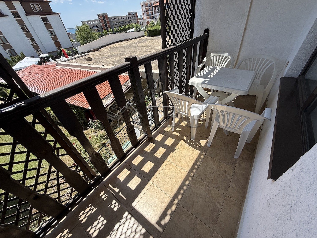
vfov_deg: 85.7
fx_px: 128
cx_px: 158
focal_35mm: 14
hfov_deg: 102.1
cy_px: 119
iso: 50
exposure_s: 1/1312
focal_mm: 2.22
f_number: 2.2
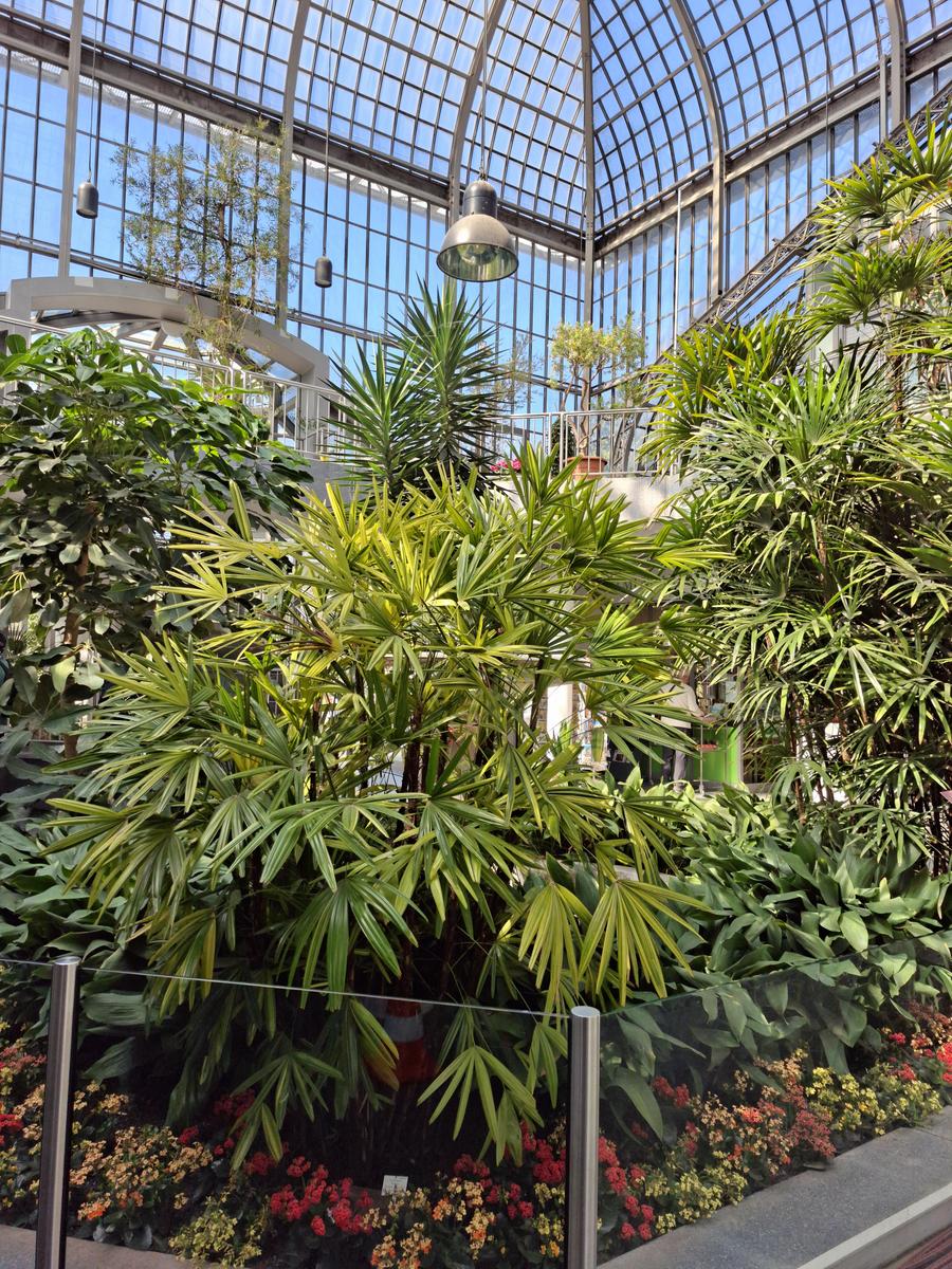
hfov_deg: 58.9
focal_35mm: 23
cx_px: 476
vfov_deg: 73.9
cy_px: 634
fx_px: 843
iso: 50
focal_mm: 5.54
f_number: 1.8
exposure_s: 1/284
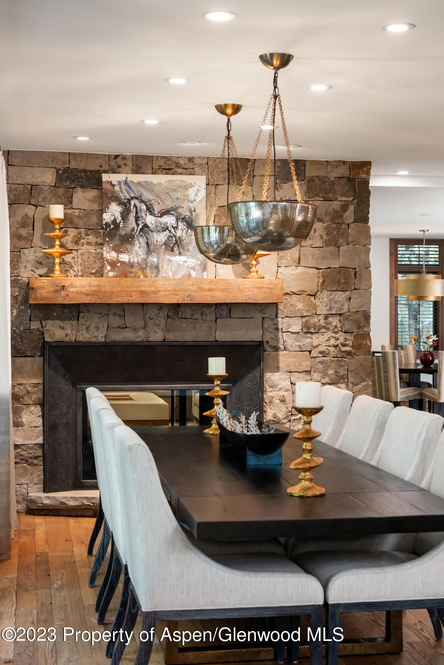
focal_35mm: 56
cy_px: 332
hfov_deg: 24.2
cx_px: 222
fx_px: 1035
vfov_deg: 35.6
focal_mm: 56
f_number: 7.1
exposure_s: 1/50
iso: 1600
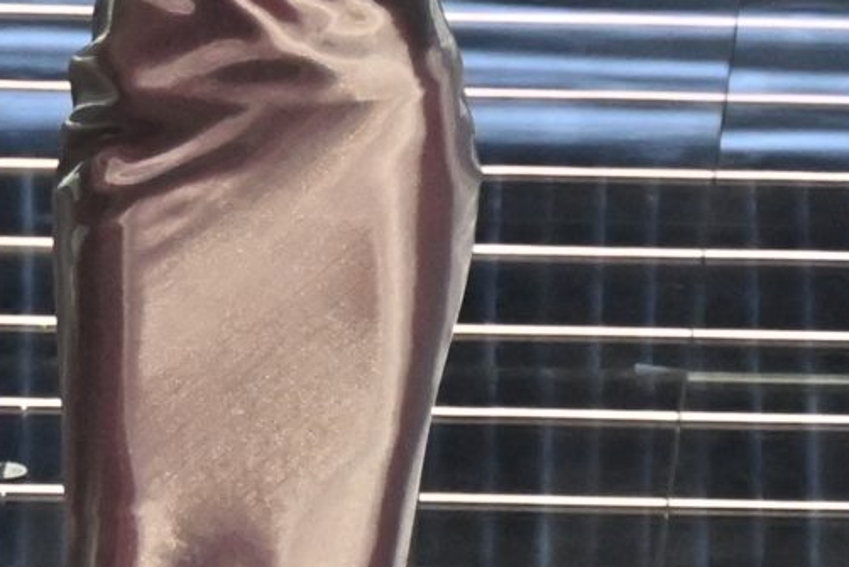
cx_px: -321
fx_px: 19838
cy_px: 4
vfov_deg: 1.6
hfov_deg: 2.4
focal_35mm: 841
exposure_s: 1/320
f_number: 4
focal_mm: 110
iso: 4000
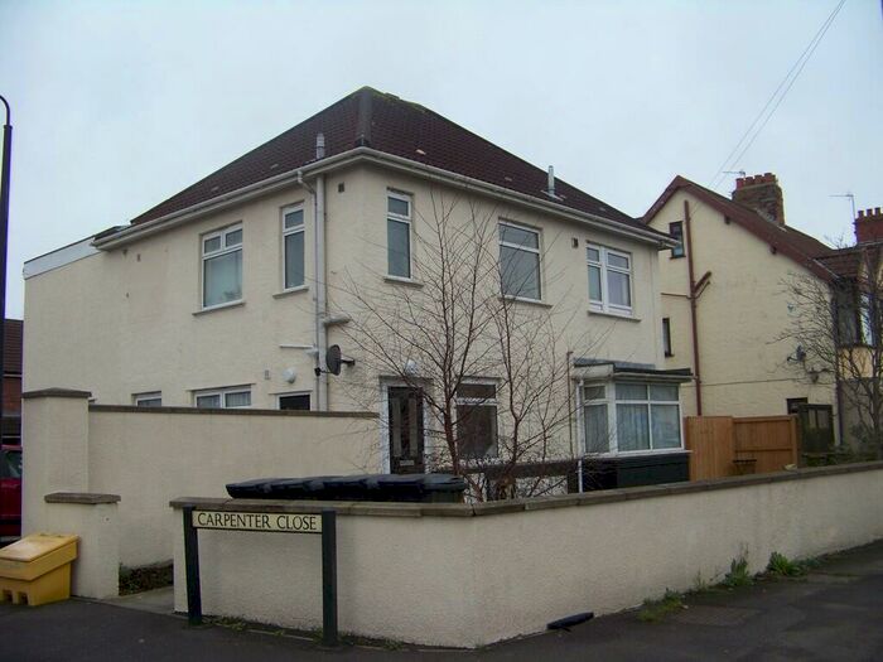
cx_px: 442
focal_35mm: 36
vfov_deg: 39.7
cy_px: 331
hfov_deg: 51.4
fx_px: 918
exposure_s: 1/250
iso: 66
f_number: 2.8
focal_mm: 5.85
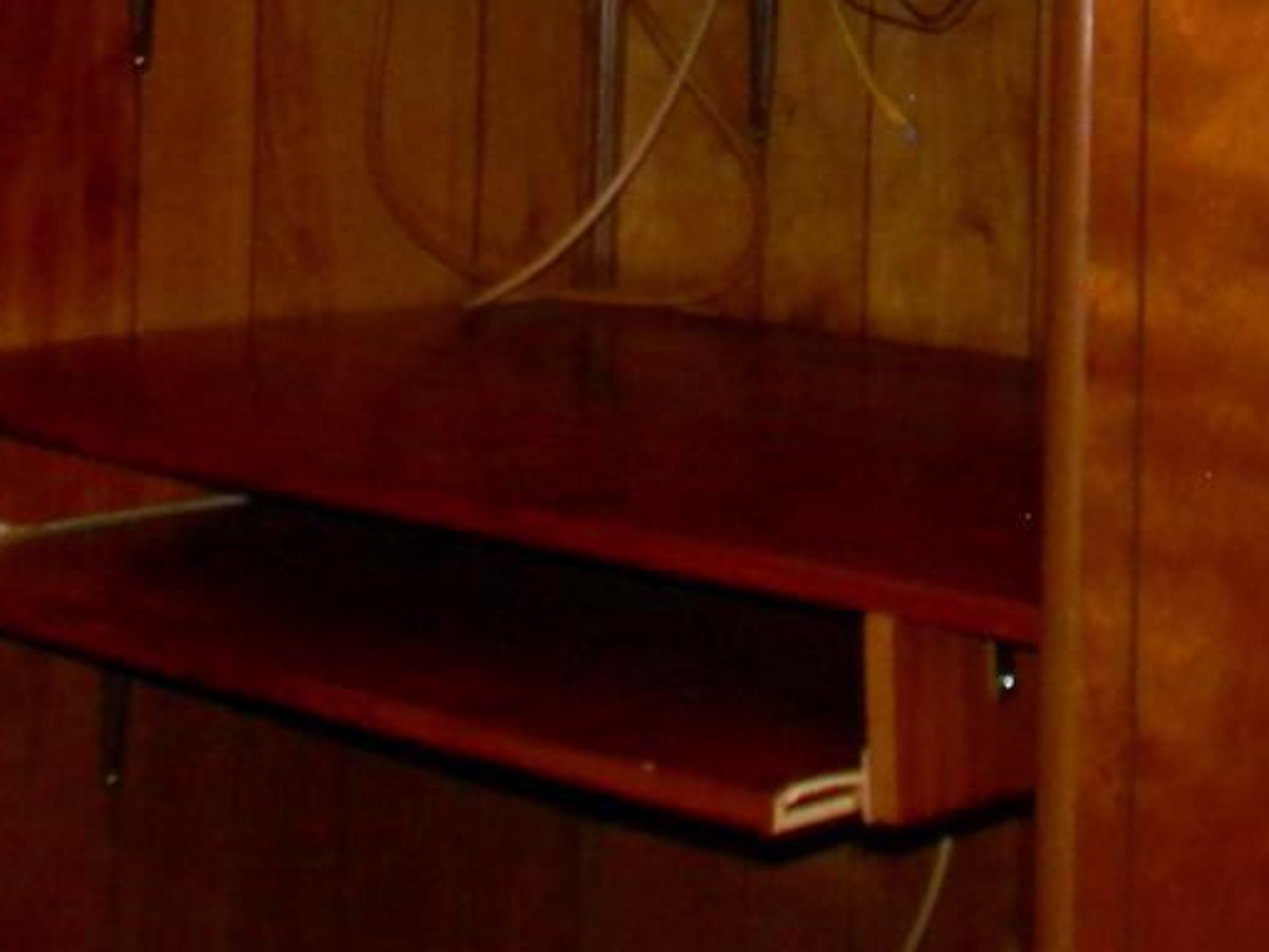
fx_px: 4106
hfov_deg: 17.6
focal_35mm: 112
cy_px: -342
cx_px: 758
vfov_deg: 12.7
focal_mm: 5
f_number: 3.5
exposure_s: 1/26
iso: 200
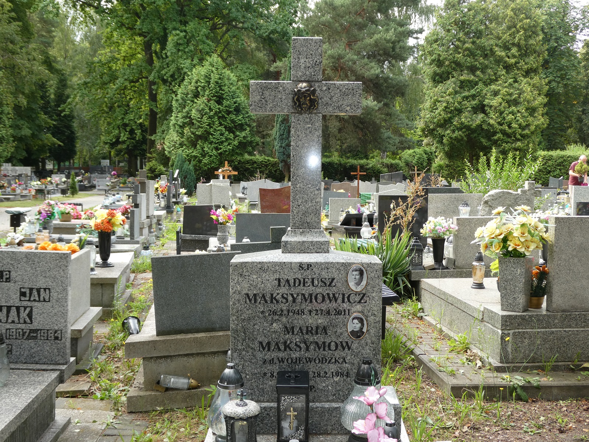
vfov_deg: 32.9
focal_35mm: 44
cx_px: 294
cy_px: 221
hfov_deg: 42.9
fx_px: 749
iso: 80
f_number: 3.9
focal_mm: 7.8
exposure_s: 1/100
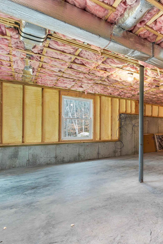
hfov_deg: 42.7
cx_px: 185
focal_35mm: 22
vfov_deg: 78.6
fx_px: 149
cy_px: 126
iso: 400
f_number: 8
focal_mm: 14
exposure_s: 1/2.5
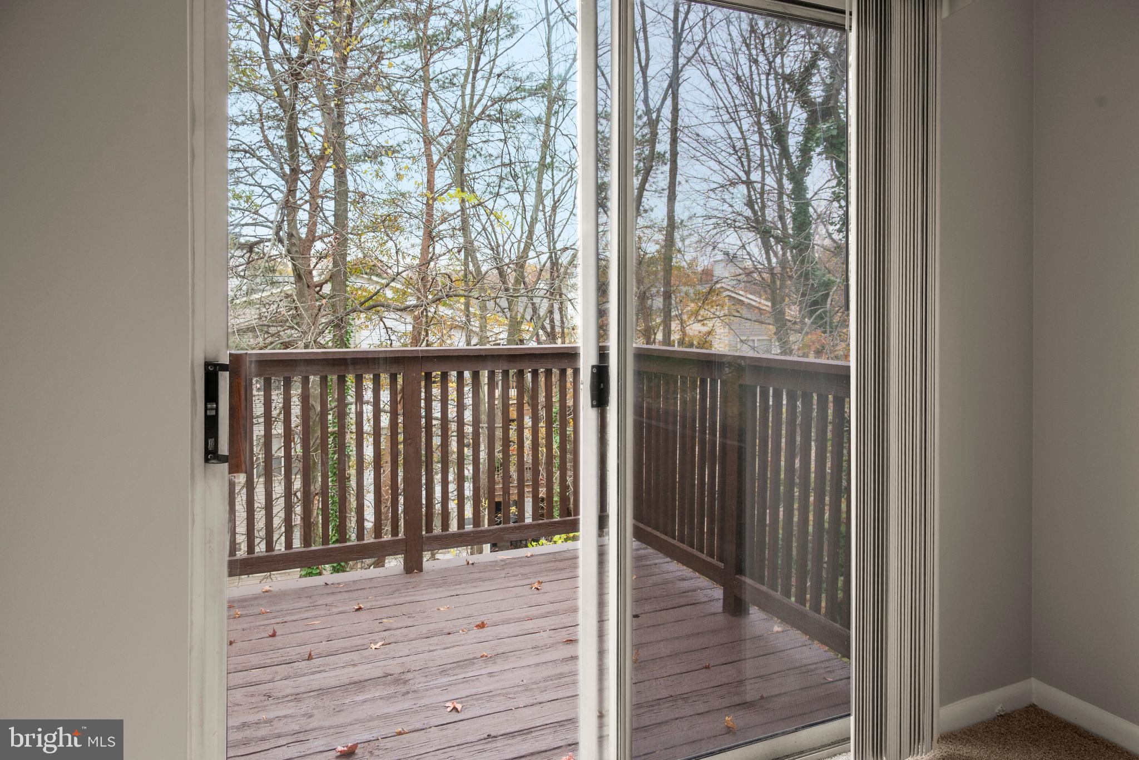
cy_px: 380
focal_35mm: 24
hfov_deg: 73.7
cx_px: 570
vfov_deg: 53.2
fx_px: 760
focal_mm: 24
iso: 320
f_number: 7.1
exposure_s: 1/50
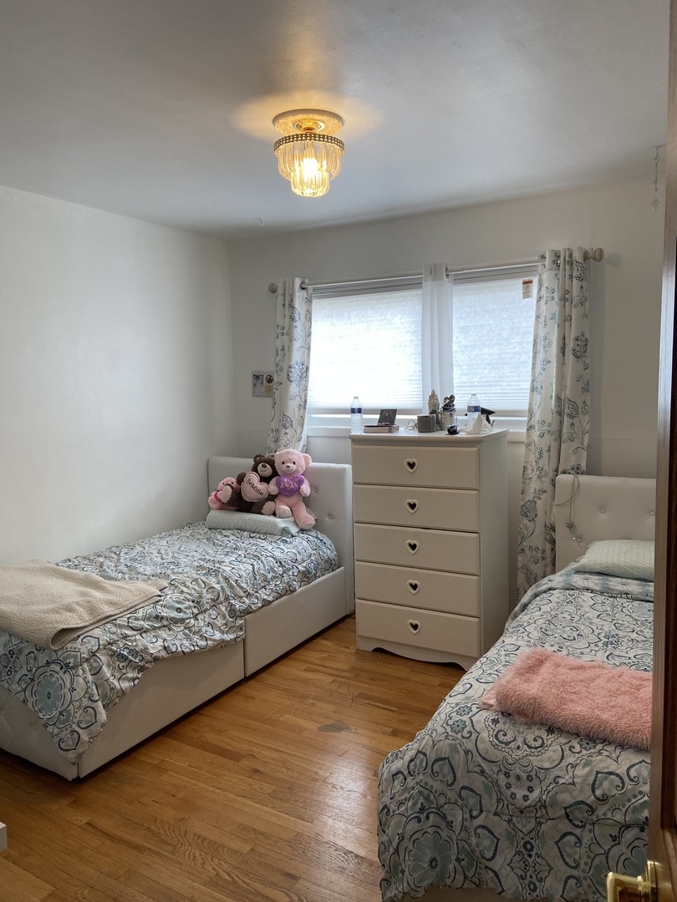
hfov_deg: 53.1
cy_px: 451
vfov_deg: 67.3
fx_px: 678
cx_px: 338
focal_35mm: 26
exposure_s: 1/121
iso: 100
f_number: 1.8
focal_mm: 4.25
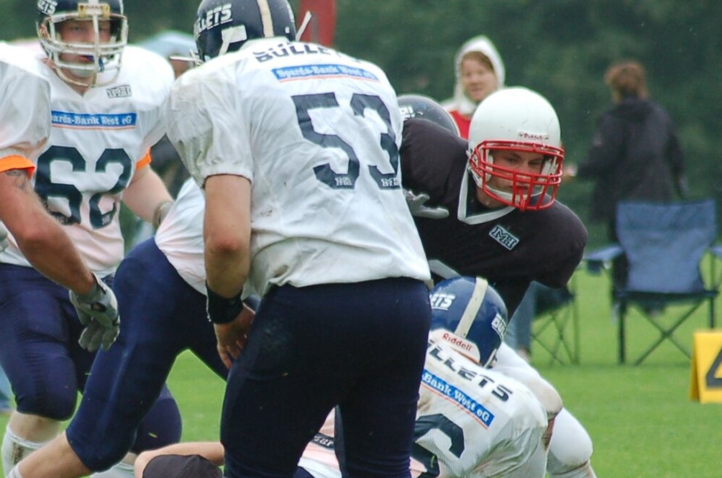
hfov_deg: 3.2
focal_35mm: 641
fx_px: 12831
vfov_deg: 2.1
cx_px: 183
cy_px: 400
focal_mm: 195
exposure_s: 1/800
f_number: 5
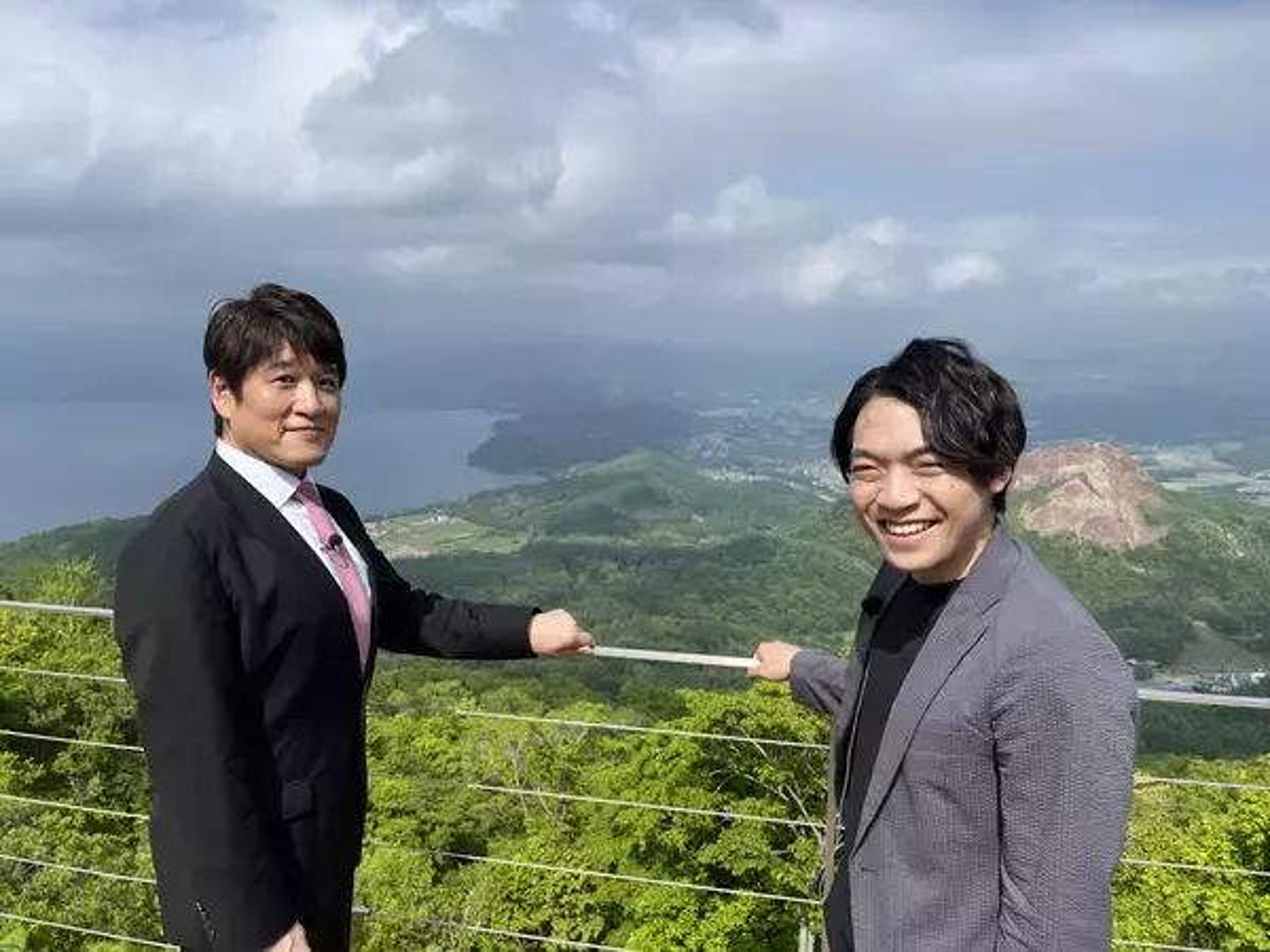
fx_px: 954
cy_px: 476
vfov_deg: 53.1
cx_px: 635
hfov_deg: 67.3
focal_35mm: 26
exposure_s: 1/4310
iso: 50
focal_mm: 5.1
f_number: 1.6
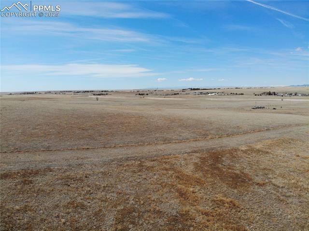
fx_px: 214
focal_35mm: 24
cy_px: 116
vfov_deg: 56.8
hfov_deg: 71.6
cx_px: 154
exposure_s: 1/1379
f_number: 2.8
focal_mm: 4.5
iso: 100
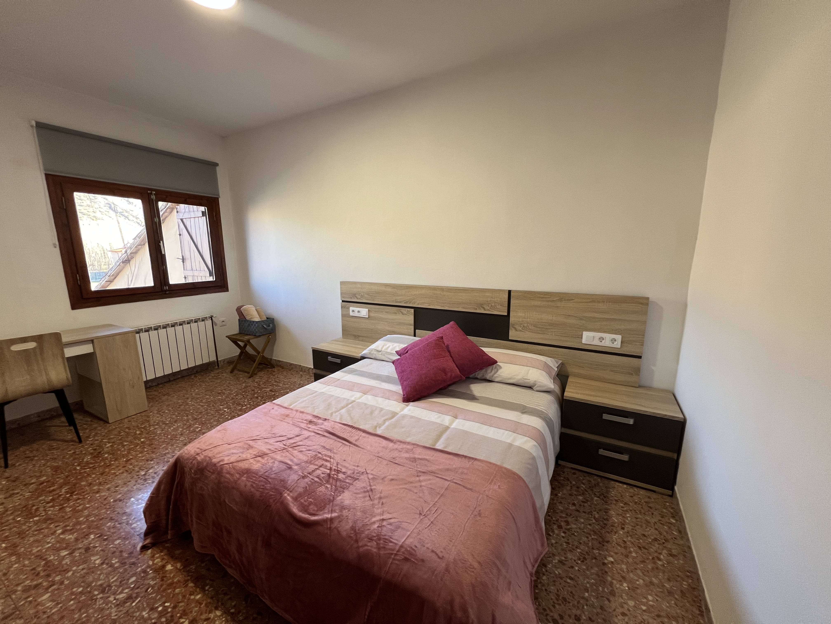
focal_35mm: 13
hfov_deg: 106.2
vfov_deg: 89.9
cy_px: 312
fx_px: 312
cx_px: 416
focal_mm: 1.57
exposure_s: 1/100
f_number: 1.8
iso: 160
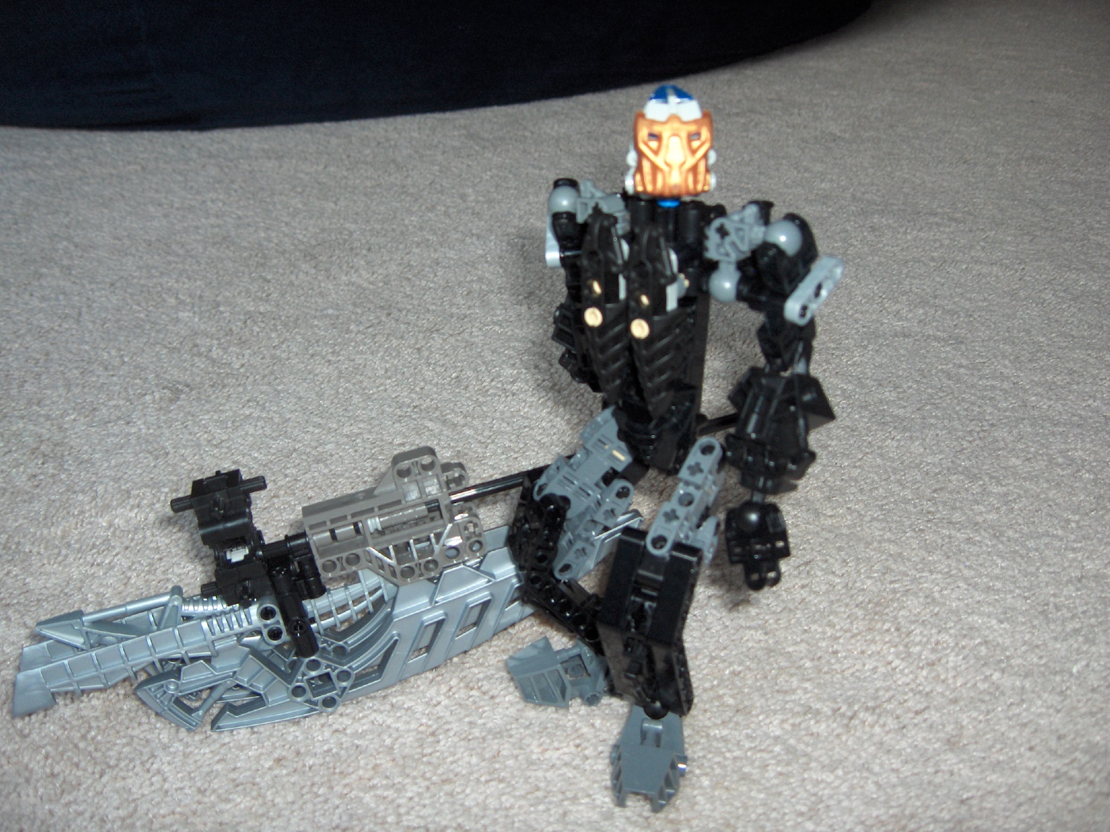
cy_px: 416
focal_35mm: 39
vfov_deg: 36.8
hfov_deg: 47.9
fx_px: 1251
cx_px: 555
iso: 100
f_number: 2.8
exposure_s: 1/60
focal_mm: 8
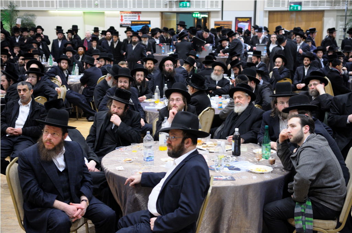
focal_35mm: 57
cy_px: 116
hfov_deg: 35.1
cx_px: 176
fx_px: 557
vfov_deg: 23.7
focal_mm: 38
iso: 640
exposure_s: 1/60
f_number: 2.8
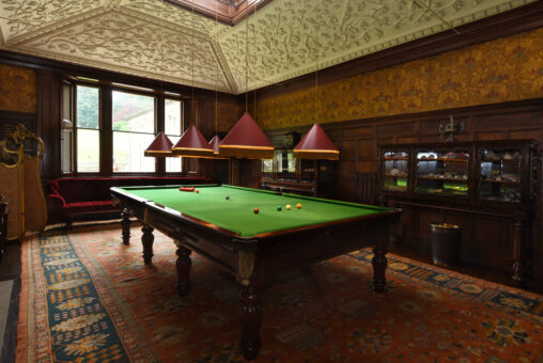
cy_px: 182
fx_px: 287
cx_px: 272
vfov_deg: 64.7
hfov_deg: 86.8
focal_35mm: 19
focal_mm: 19
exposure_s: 1/4
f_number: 10
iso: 250
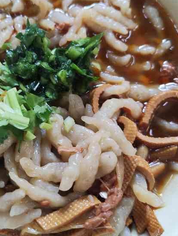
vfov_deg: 42.8
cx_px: 47
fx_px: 301
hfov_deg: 32.4
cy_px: 100
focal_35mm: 44
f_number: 1.75
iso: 282
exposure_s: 1/33
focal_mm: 4.77
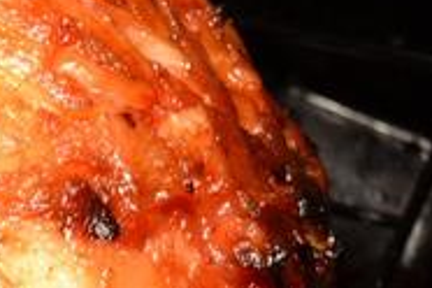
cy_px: 332
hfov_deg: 11.4
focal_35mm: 174
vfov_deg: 7.8
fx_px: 2088
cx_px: -179
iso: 400
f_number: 4.5
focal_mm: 24
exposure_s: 1/80
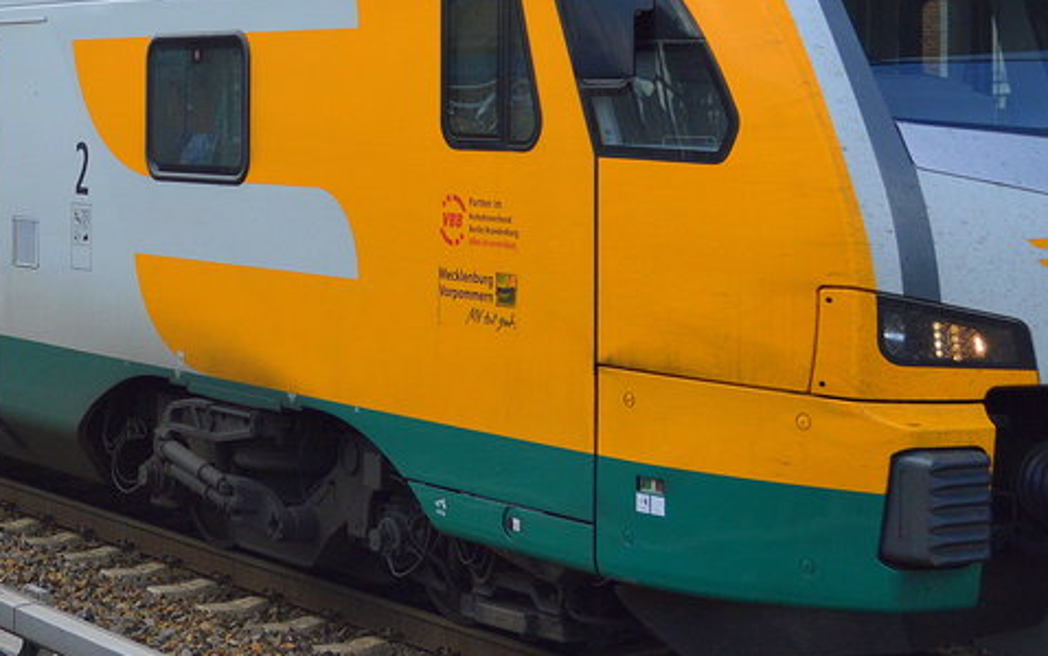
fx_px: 2628
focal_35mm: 92
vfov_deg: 14.1
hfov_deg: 22.2
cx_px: 180
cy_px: 43
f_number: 5
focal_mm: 24
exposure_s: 1/1250
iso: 400
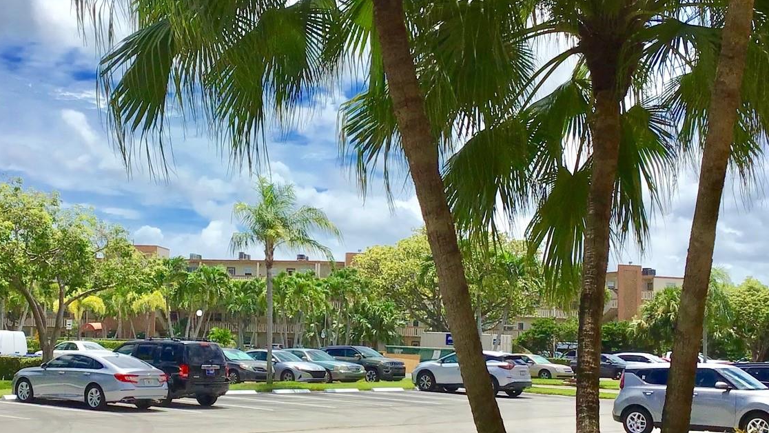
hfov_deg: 33.6
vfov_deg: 19.4
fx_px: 1264
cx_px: 284
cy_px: 285
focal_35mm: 62
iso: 25
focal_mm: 3.3
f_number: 2.4
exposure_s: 1/2551
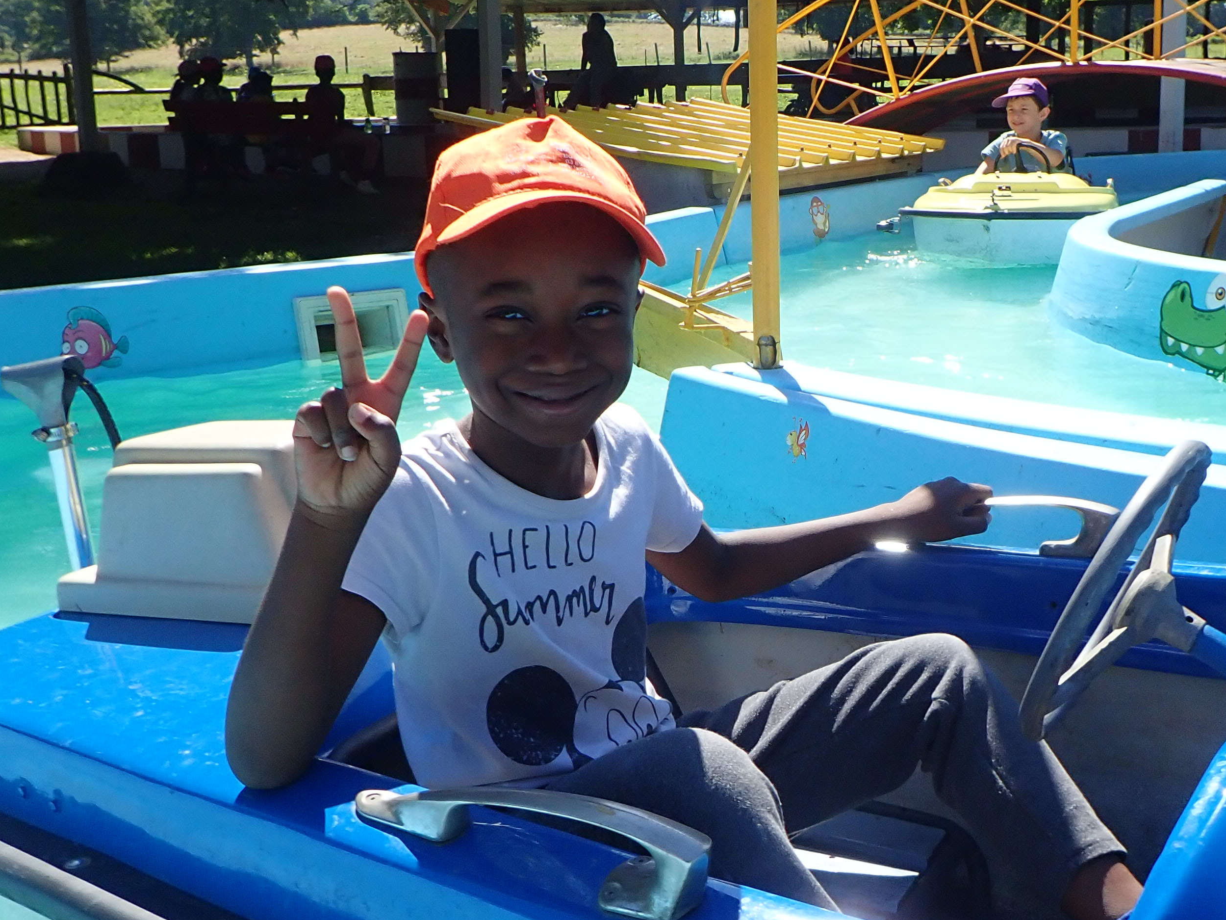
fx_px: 1417
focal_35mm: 40
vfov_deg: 35.9
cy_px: 381
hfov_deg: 46.6
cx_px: 729
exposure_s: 1/1600
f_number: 2.8
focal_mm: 4.5
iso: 200
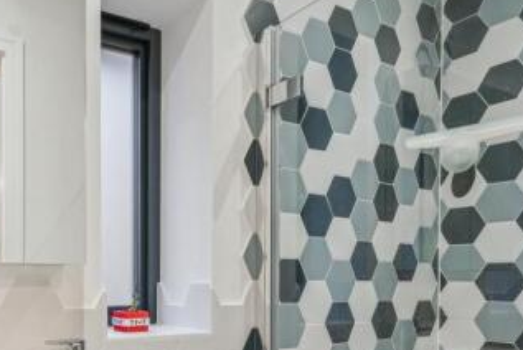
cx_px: 96
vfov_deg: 38.4
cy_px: 286
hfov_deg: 53.0
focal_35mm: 33
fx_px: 480
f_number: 8
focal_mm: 16
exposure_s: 1/15
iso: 640
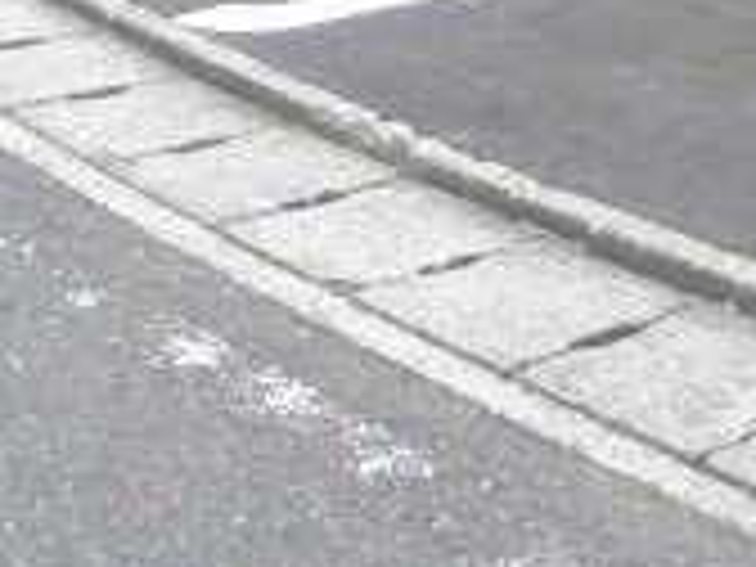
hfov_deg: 18.8
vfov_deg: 14.5
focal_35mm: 99
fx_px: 2162
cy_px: -90
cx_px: 900
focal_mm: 4.7
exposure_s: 1/160
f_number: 2.8
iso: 64
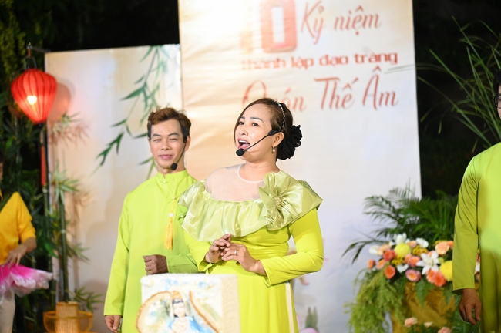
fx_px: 1668
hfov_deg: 17.1
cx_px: 250
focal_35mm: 120
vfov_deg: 11.4
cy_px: 166
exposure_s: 1/250
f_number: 4
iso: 5000
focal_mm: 120
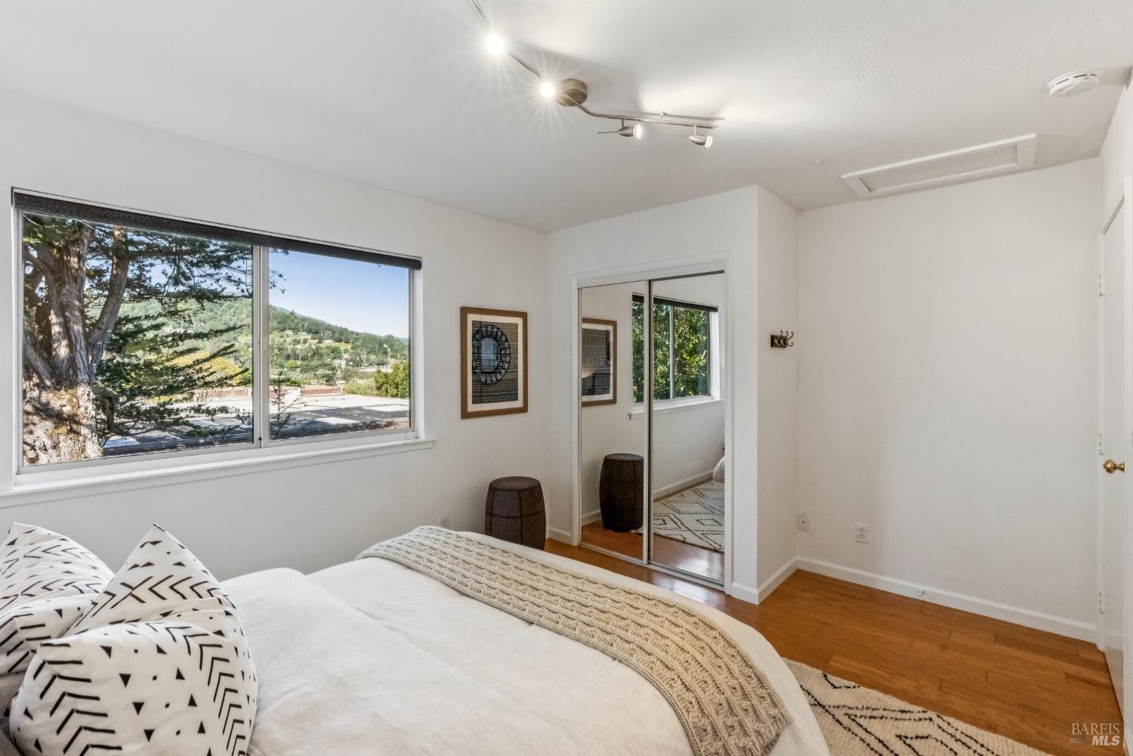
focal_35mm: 16
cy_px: 378
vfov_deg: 73.7
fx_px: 504
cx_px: 566
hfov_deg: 96.7
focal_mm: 16
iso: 3200
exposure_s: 1/320
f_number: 11
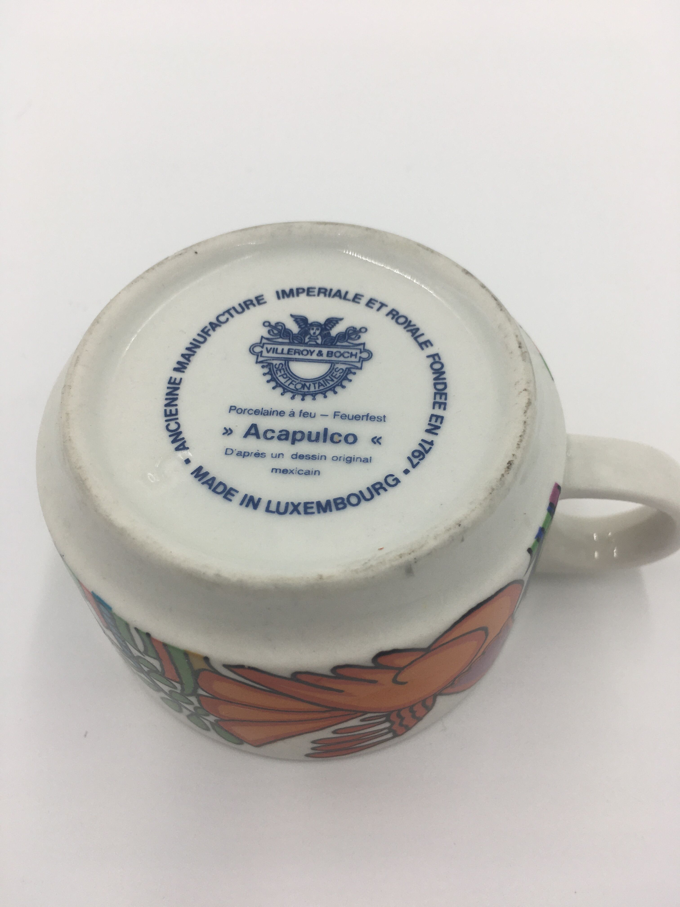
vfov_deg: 61.7
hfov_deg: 48.2
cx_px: 340
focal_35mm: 29
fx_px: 760
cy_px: 454
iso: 25
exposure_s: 1/255
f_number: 2.2
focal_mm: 4.15
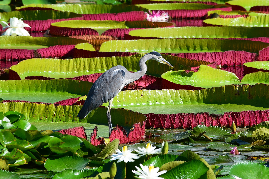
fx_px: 2241
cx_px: 134
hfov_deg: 6.9
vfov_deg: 4.6
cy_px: 90
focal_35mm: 300
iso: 400
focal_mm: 200
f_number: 11
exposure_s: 1/500
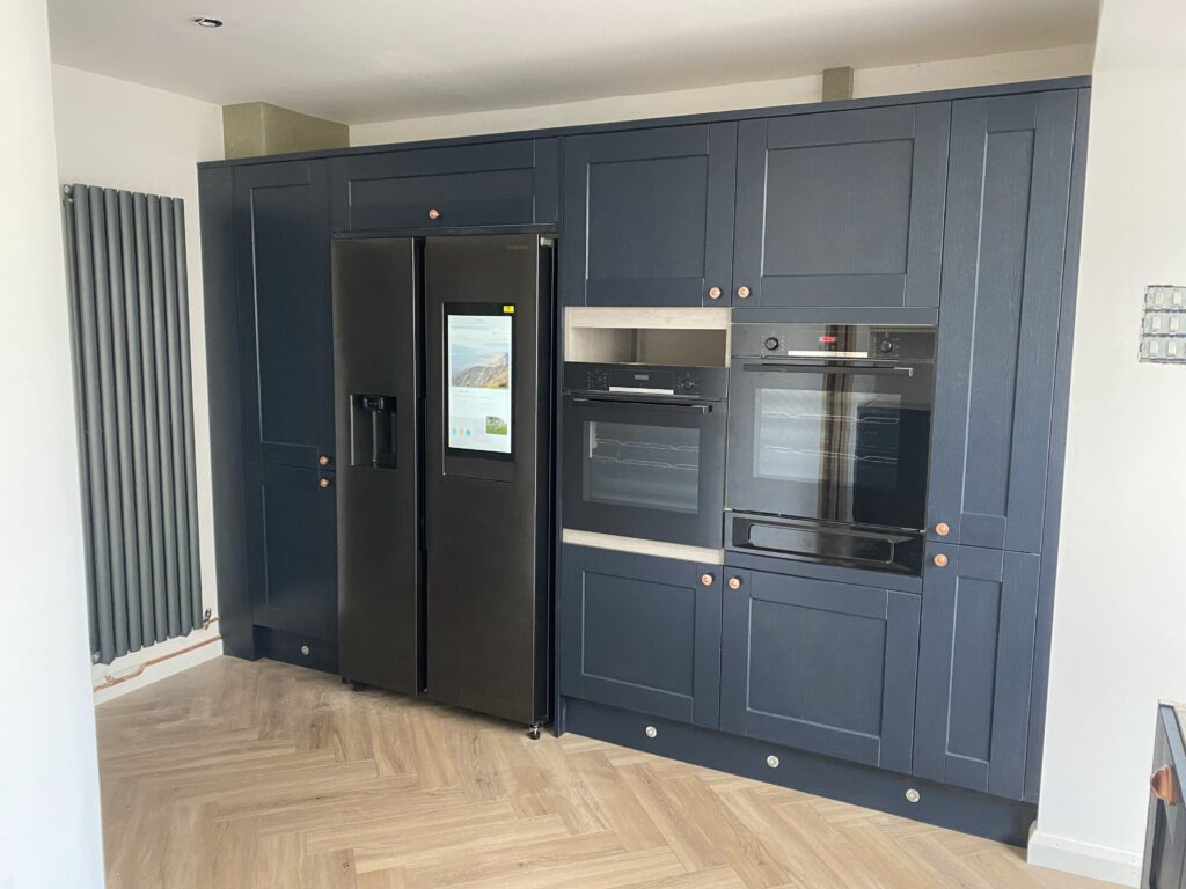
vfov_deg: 53.1
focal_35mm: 26
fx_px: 891
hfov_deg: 67.3
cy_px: 444
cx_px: 593
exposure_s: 1/60
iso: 400
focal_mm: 4.25
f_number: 1.8
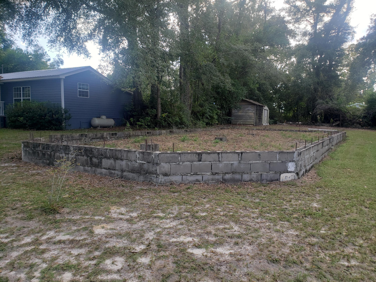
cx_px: 188
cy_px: 141
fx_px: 282
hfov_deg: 67.3
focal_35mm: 26
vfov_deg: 53.1
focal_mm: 4.3
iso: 50
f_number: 2.4
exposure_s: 1/217
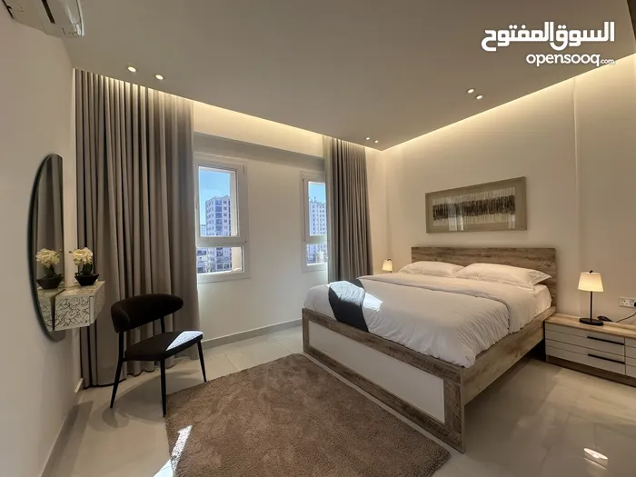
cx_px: 318
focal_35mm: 14
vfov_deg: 85.7
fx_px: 257
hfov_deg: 102.1
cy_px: 238
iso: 40
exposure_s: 1/172
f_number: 2.2
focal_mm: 2.22
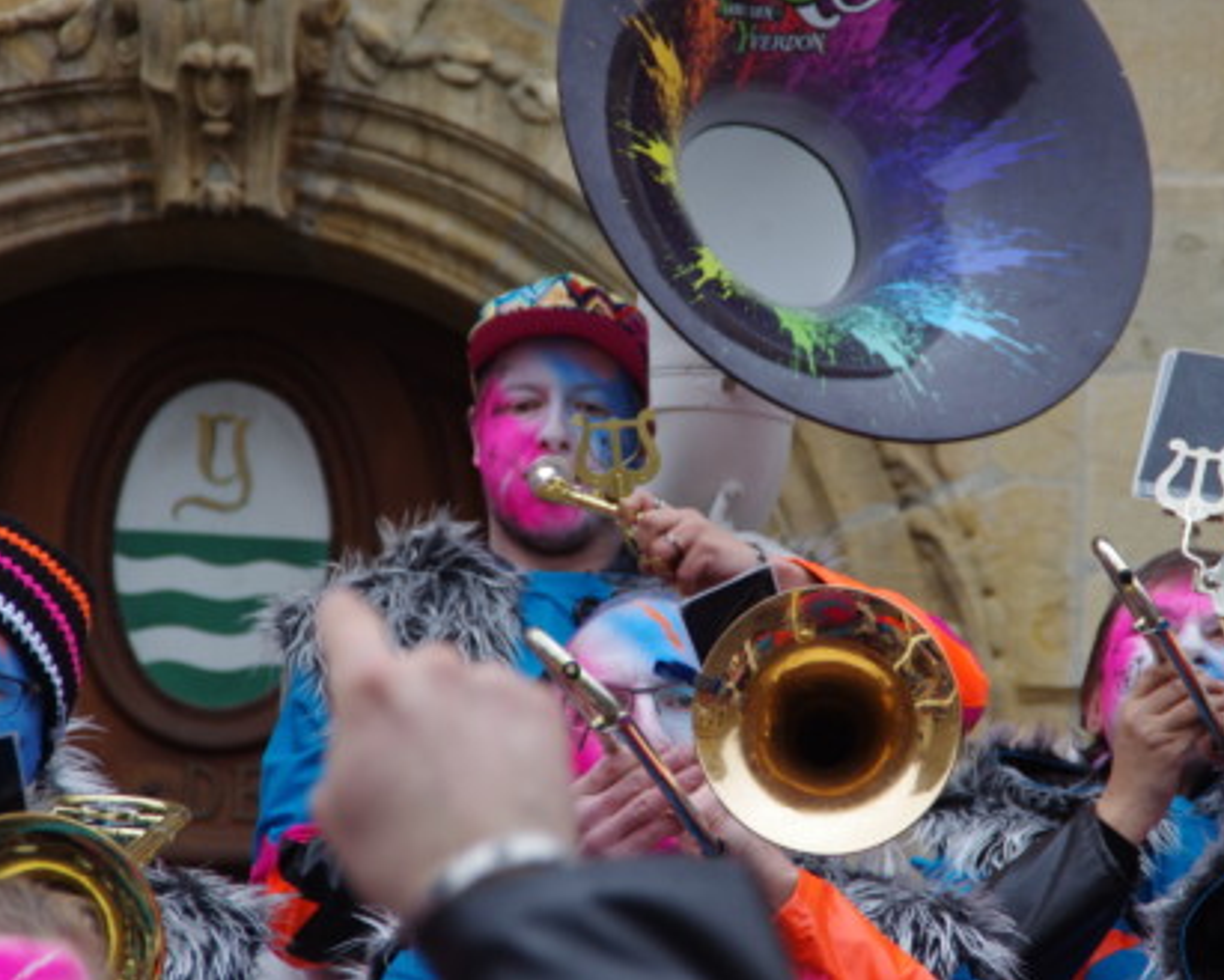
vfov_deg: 6.1
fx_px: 9167
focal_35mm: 253
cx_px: 715
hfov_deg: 7.6
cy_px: 490
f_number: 10
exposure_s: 1/200
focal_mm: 148
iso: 800
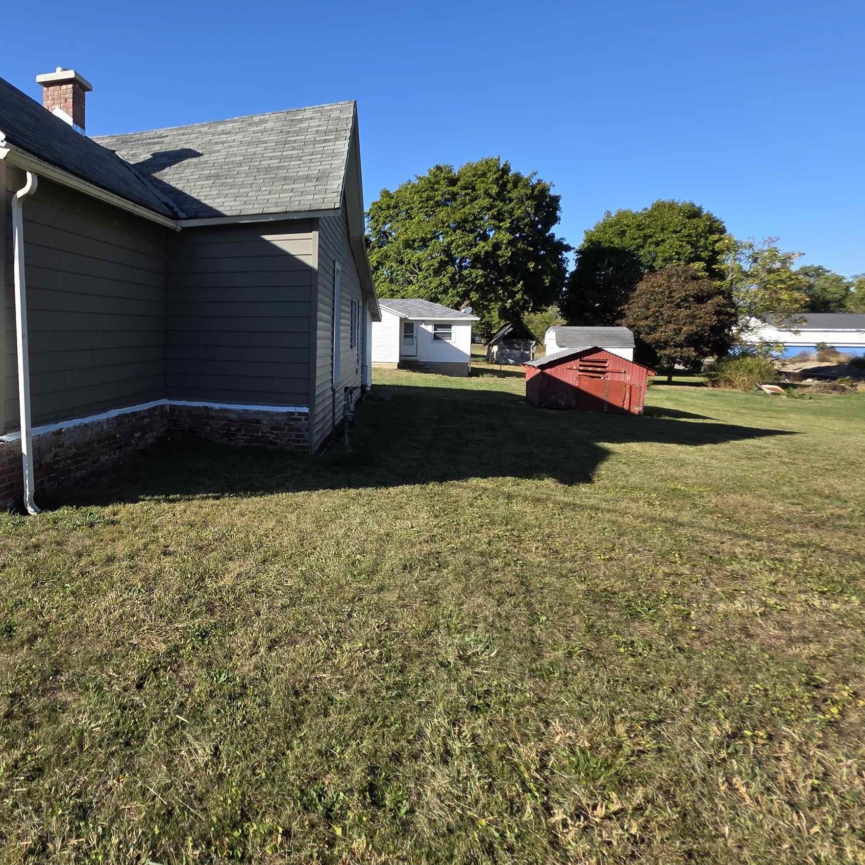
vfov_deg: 74.0
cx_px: 188
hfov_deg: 68.5
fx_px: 565
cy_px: 345
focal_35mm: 20
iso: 50
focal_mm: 2.2
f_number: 1.9
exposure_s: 1/2000
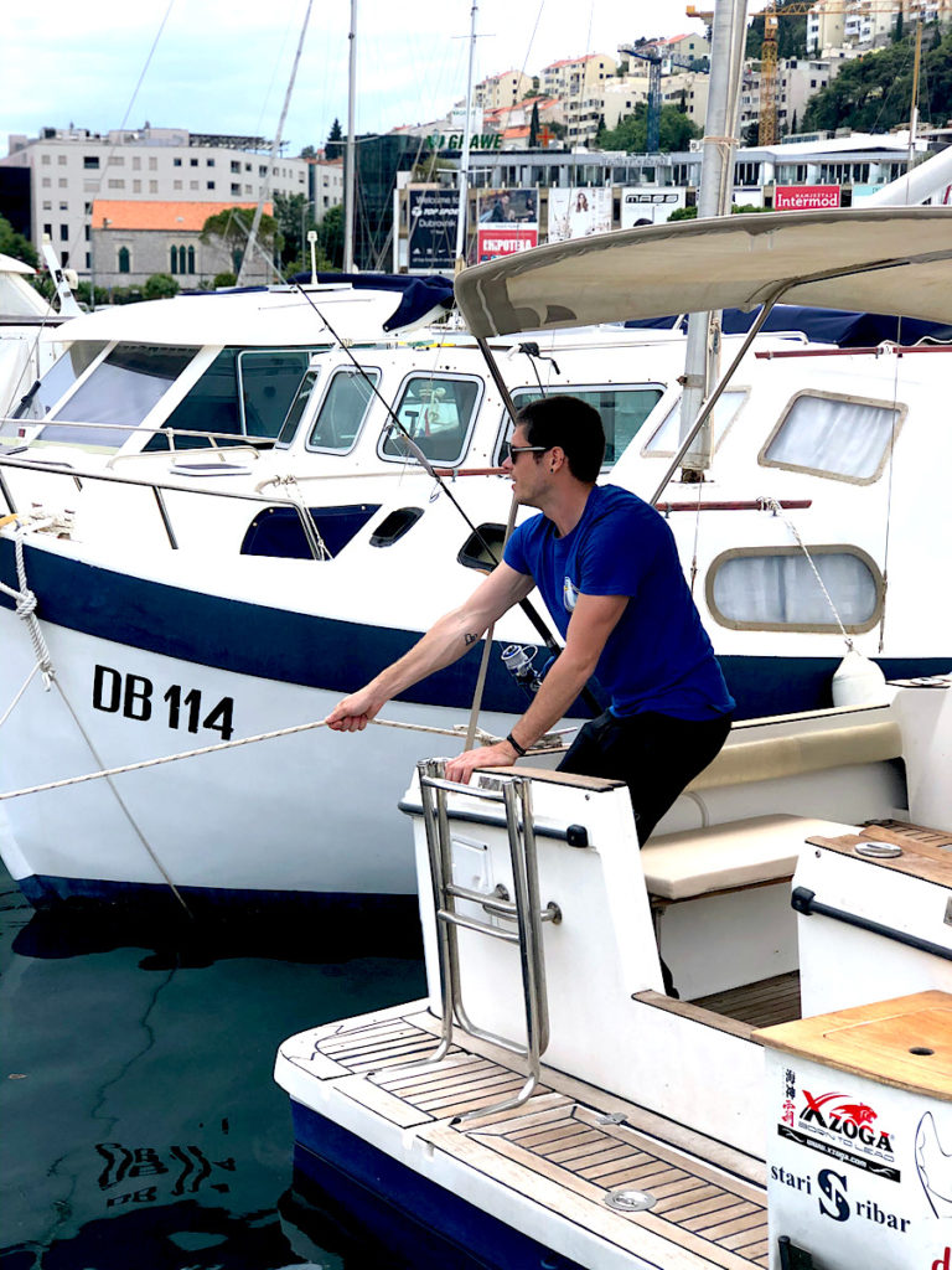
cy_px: 635
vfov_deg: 33.8
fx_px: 2090
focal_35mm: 57
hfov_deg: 25.7
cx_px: 476
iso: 20
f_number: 2.8
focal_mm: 6.6
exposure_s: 1/906
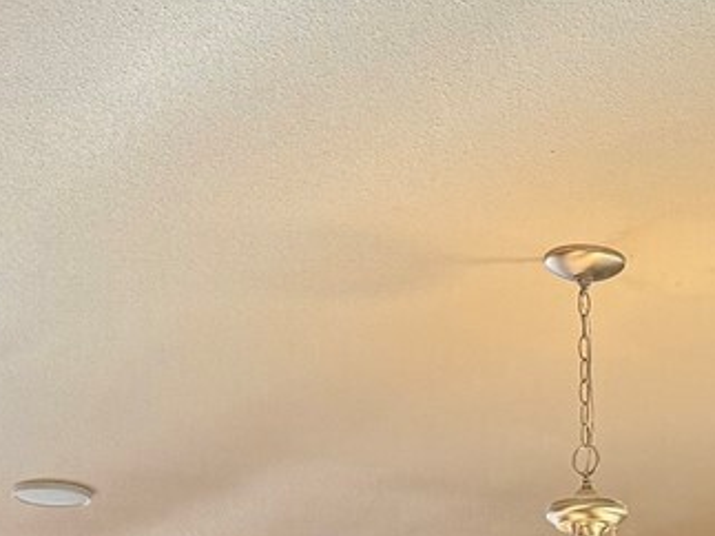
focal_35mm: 119
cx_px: 693
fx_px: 2457
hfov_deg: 16.3
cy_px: 1141
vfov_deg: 11.1
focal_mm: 6.76
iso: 200
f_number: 1.78
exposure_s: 1/120
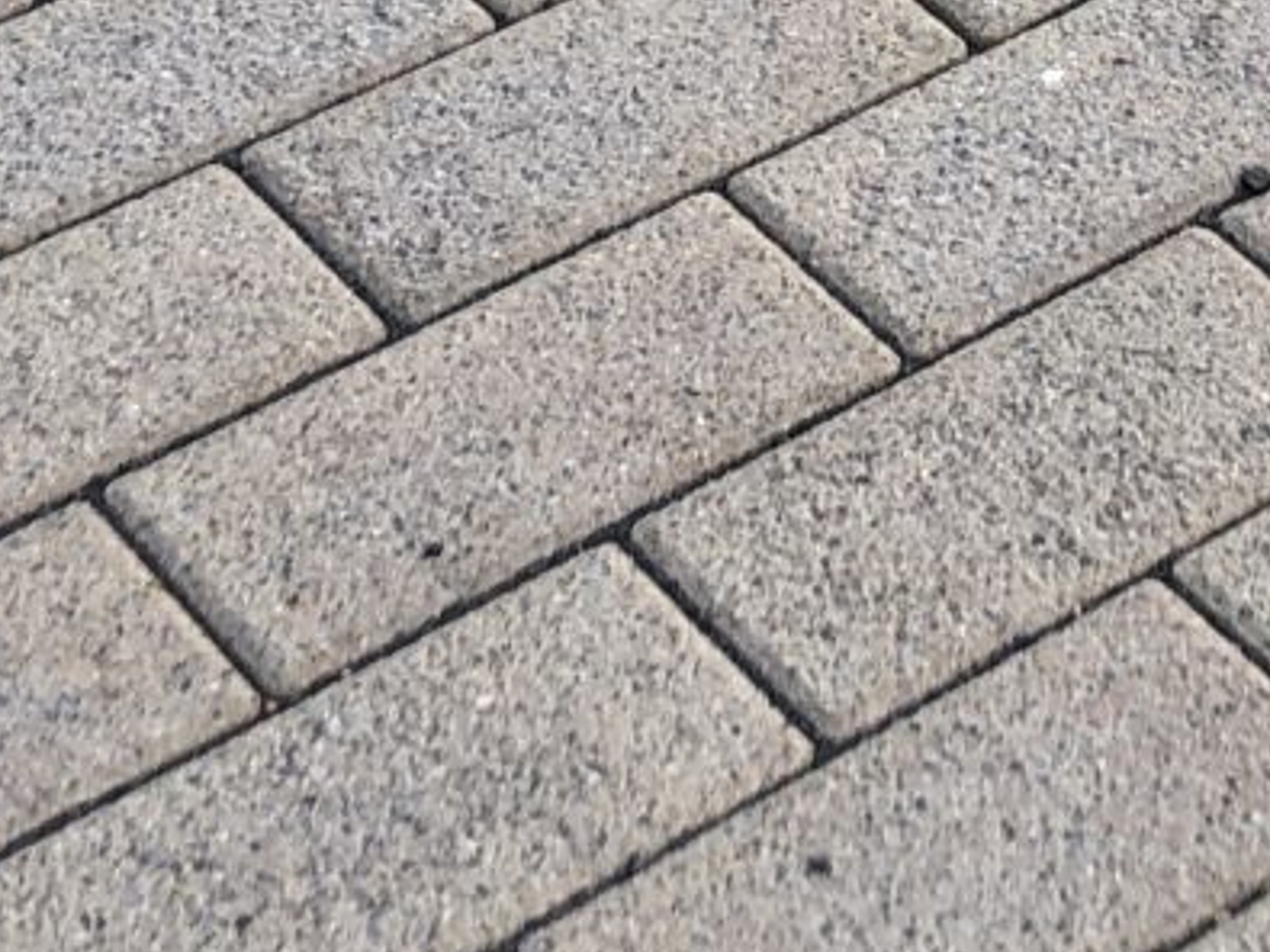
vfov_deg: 10.2
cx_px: 1035
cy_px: -881
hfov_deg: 14.4
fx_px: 4988
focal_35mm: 136
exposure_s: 1/235
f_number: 1.8
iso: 20
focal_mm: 3.99
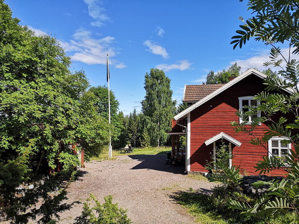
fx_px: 233
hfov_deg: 65.3
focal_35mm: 27
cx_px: 150
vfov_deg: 51.4
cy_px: 112
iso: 50
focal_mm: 3.95
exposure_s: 1/2381
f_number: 1.8
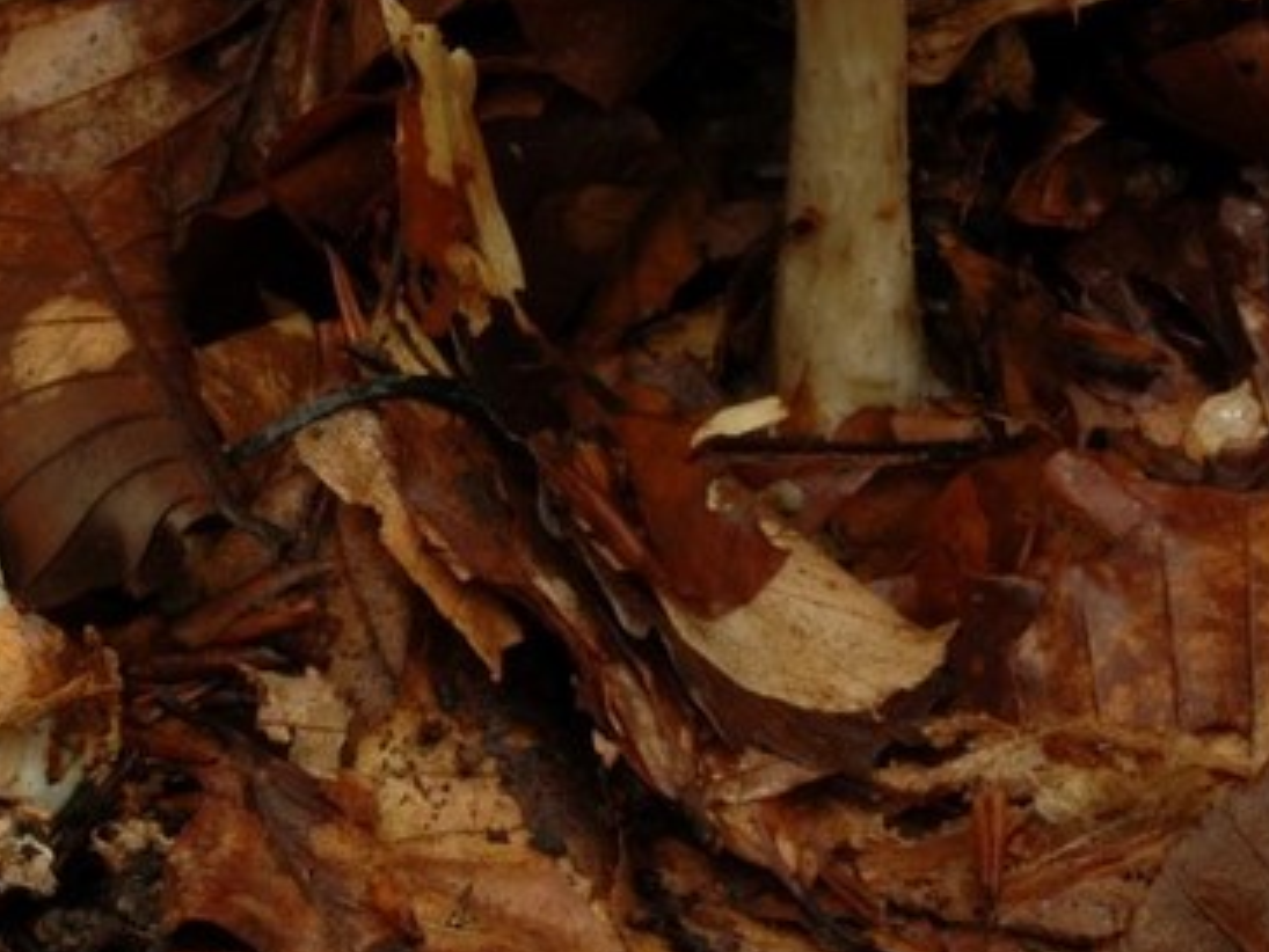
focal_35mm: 128
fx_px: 4694
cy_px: 294
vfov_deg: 11.6
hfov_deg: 15.3
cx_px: 323
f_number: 20
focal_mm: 36
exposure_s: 1
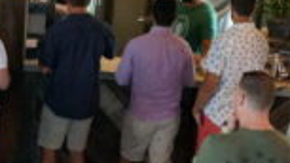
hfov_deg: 18.3
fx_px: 875
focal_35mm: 114
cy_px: 161
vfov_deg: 10.6
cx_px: -2
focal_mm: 21
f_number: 4.5
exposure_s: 1/160
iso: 3200
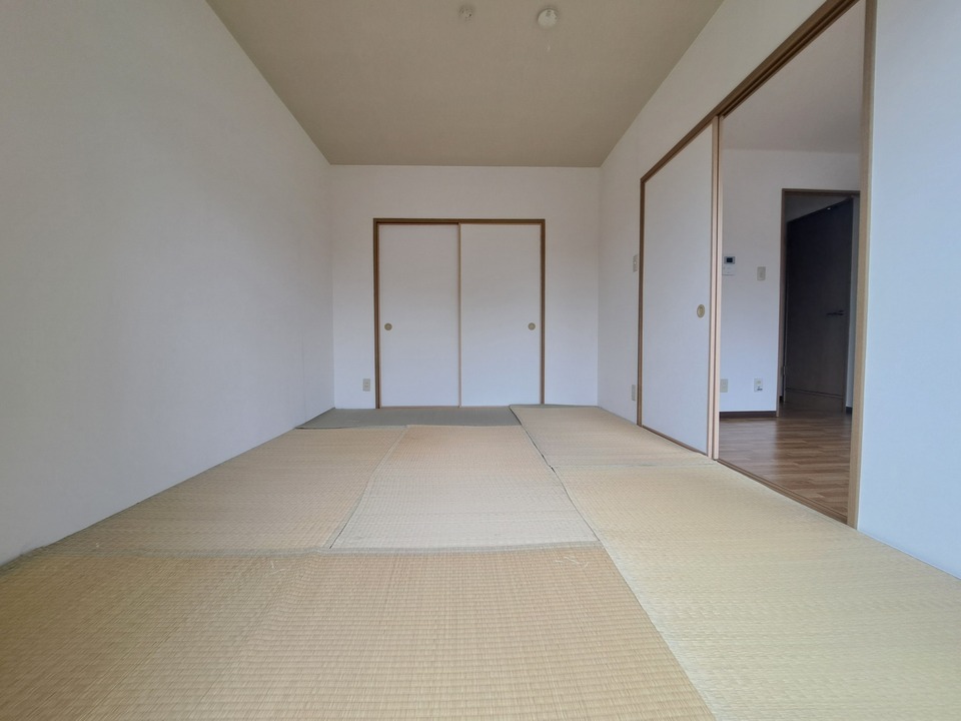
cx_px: 480
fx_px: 361
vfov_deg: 89.9
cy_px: 360
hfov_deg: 106.2
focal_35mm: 13
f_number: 2.2
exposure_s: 1/50
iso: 64
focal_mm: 1.74
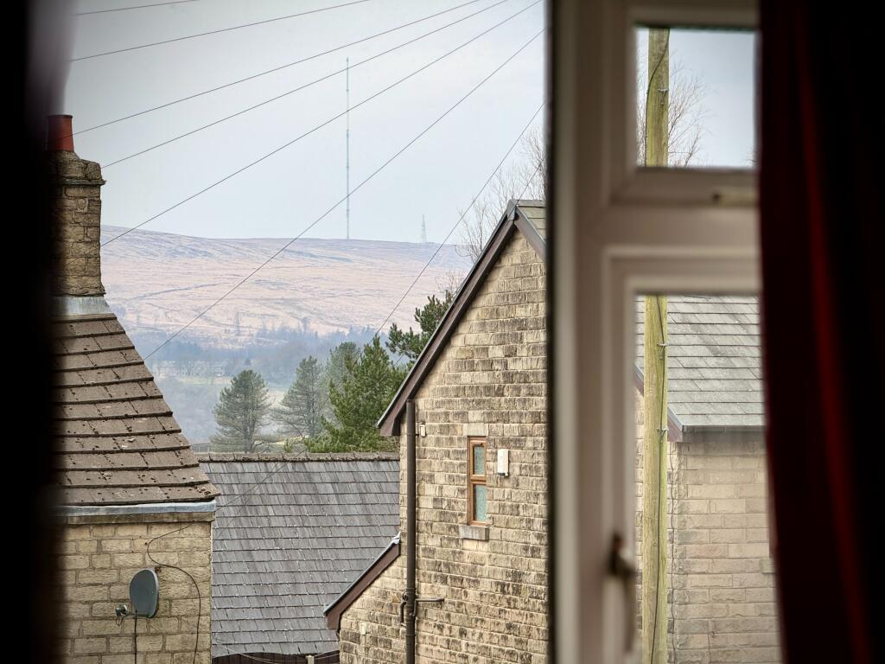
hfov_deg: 16.4
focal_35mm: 120
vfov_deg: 12.3
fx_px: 3068
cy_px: 332
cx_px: 442
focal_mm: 15.66
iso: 50
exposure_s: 1/891
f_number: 2.8
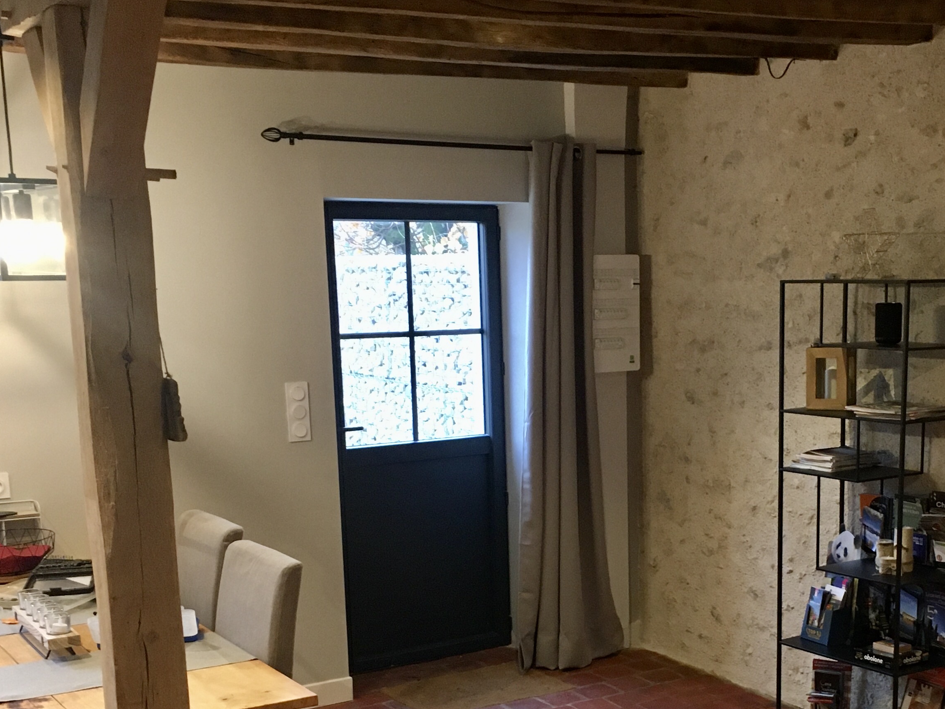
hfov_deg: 36.8
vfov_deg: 28.1
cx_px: 683
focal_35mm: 51
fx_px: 1392
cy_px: 549
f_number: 2.2
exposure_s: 1/33
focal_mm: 4.15
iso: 200
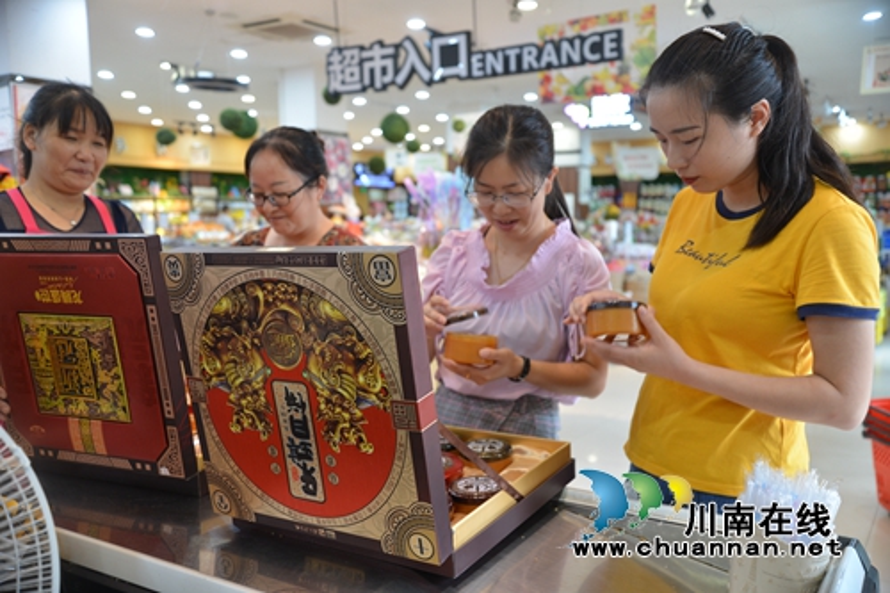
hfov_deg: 58.7
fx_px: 791
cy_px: 296
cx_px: 445
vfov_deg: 41.1
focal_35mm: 32
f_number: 4
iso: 800
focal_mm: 32
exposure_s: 1/60
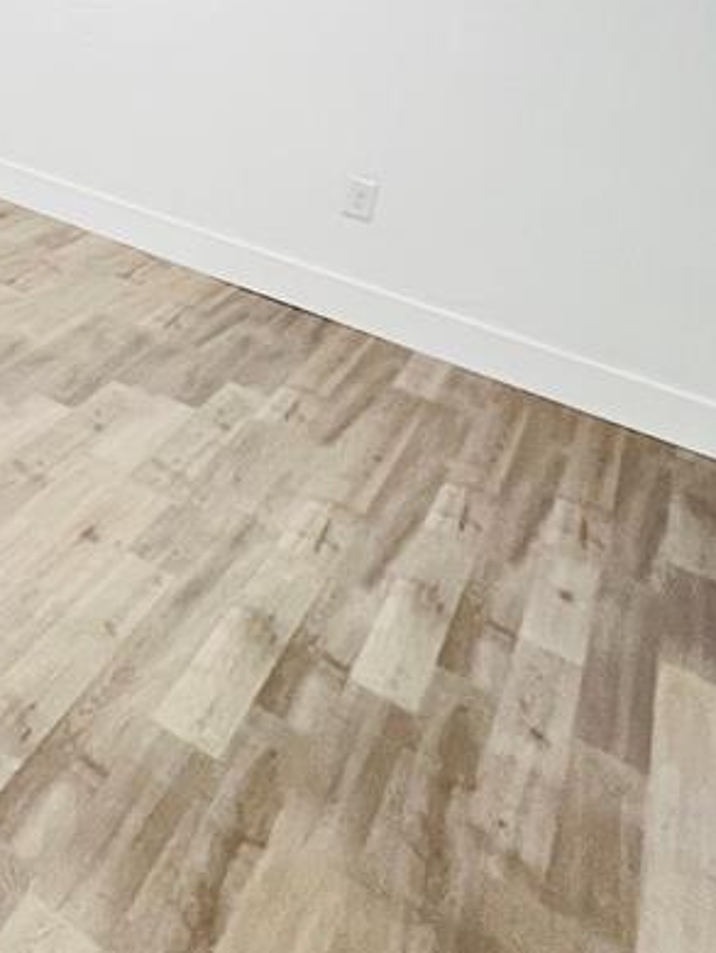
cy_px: -105
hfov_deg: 26.0
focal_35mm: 40
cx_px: -371
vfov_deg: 38.4
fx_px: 1102
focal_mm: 1.57
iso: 250
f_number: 1.8
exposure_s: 1/60
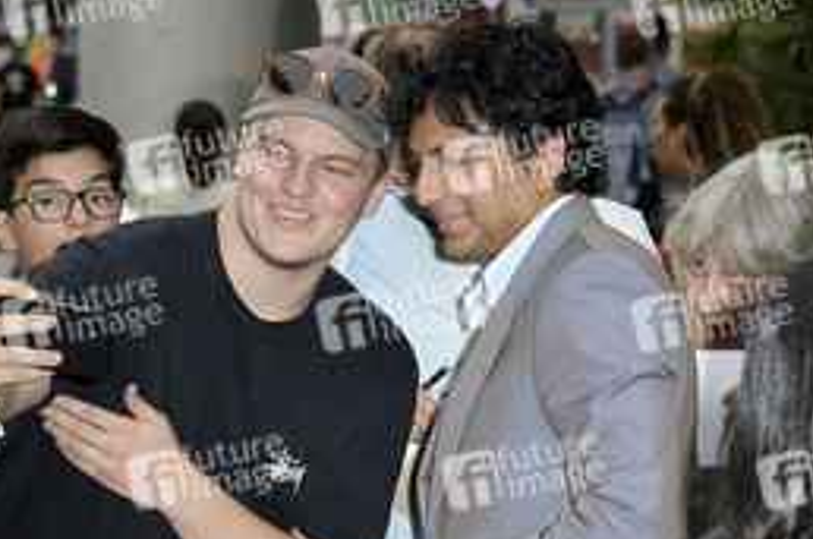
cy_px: 394
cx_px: 440
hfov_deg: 9.8
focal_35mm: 210
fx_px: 4734
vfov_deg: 6.5
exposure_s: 1/250
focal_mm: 120
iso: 400
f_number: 7.1
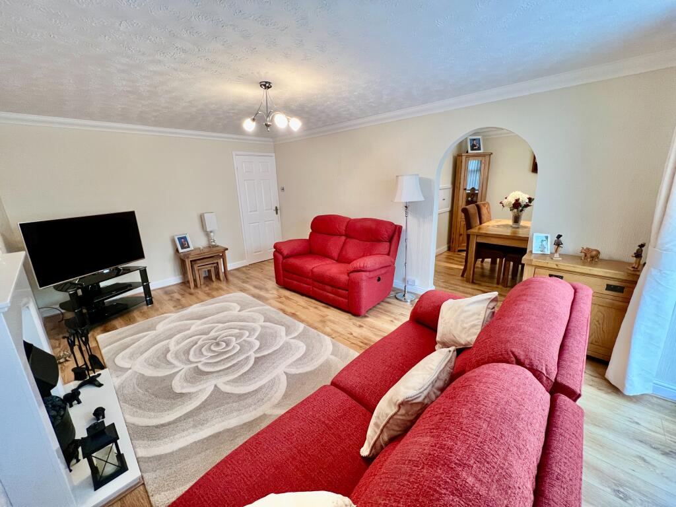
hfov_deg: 106.2
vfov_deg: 89.9
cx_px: 338
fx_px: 254
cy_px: 254
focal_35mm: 13
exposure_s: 1/50
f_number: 1.8
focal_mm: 1.57
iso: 250
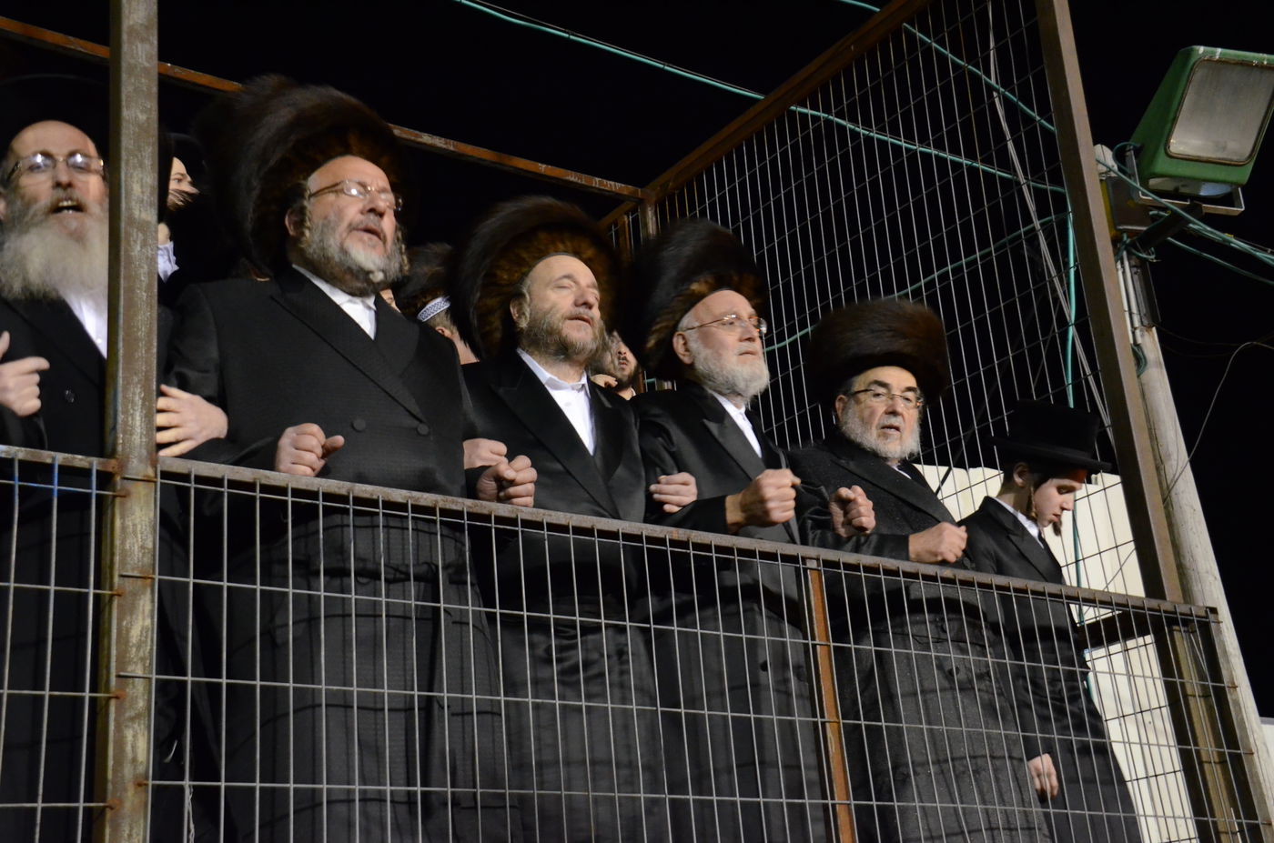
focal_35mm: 51
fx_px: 1801
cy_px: 422
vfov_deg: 26.4
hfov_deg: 39.0
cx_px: 637
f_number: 4.5
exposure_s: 1/40
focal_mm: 34
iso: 3200
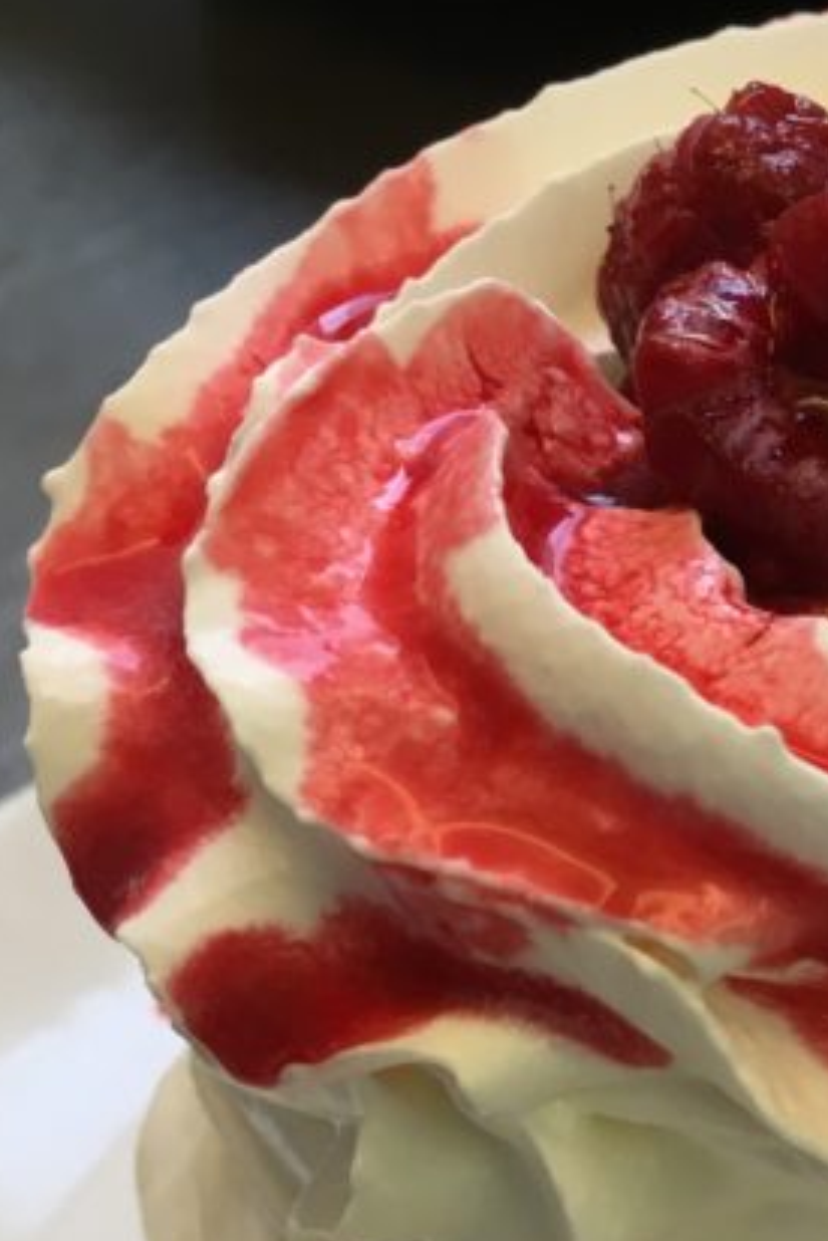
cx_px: 991
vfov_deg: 25.7
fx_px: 2585
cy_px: 1232
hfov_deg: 17.4
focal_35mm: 75
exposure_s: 1/33
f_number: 2.2
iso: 32
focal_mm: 4.15
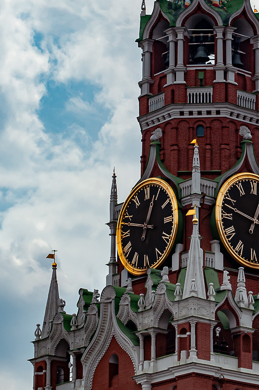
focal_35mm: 195
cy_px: 100
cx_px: 198
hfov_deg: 7.0
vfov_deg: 10.5
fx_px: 2109
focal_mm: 70
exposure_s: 1/500
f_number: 11
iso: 200
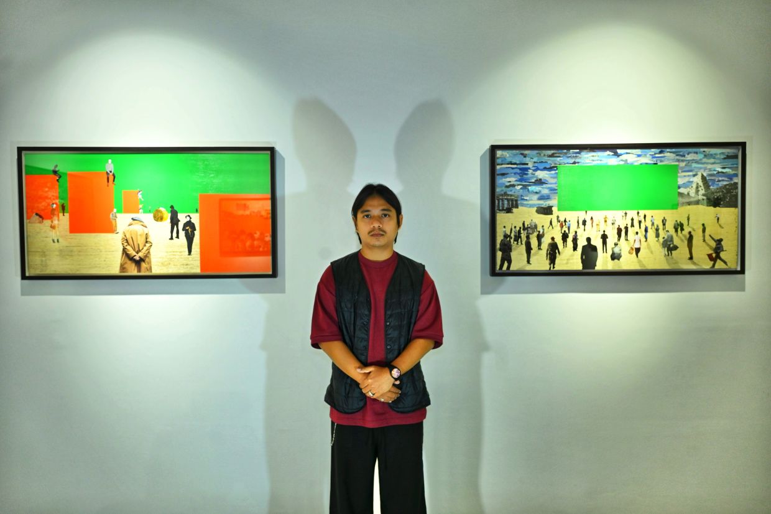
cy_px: 257
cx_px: 386
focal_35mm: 24
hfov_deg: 73.8
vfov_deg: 53.1
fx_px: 514
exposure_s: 1/200
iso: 1250
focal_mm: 24
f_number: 4
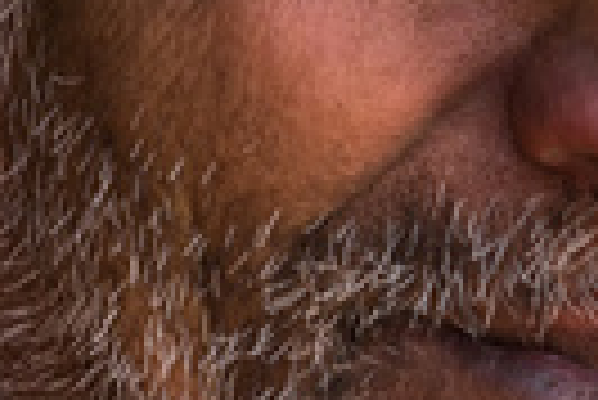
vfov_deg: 2.6
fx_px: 8714
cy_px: -303
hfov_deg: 3.9
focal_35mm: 524
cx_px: 286
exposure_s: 1/125
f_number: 5.6
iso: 100
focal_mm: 70
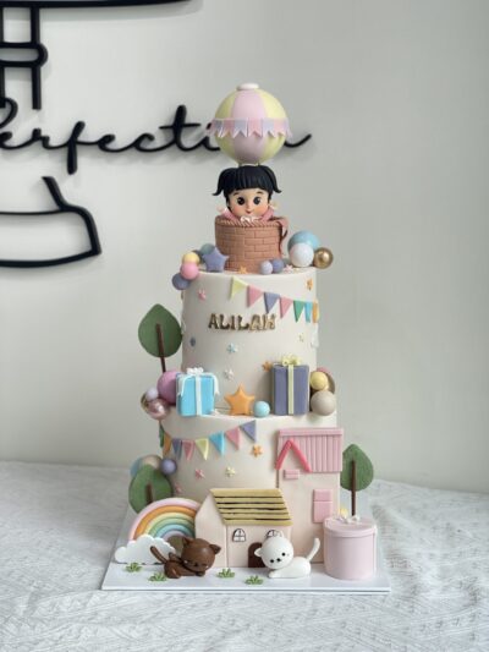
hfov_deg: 22.9
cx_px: 244
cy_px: 326
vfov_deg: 30.3
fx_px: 1205
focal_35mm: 64
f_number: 2.2
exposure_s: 1/121
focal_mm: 7.5
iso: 50
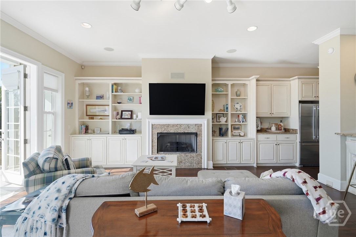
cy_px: 118
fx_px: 158
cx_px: 178
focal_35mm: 16
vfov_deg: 73.8
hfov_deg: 96.7
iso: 320
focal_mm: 16
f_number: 9
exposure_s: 1/250
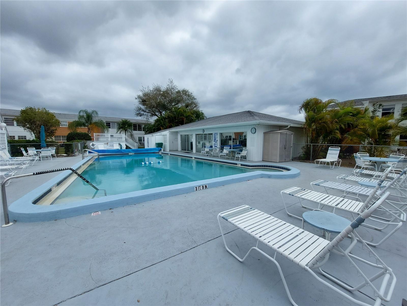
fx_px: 153
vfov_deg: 89.9
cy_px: 153
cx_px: 204
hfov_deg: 106.2
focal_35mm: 13
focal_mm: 1.74
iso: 50
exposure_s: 1/2168
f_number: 2.2
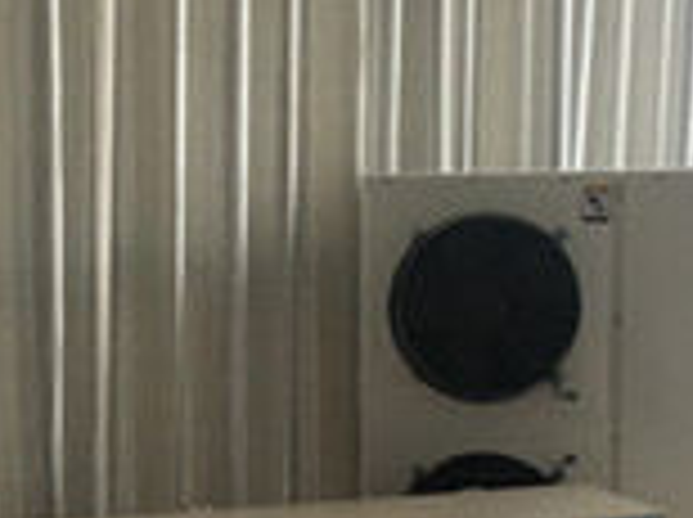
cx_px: 184
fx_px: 1879
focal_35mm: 94
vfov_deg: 15.6
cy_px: 432
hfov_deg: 20.8
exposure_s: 1/100
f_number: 2.2
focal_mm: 4.15
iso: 40
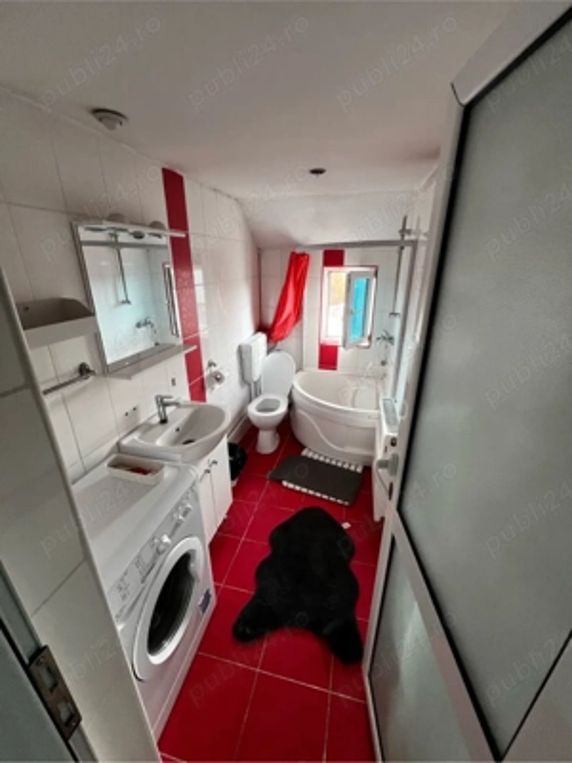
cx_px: 286
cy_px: 382
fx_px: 286
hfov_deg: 89.9
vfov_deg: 106.2
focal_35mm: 13
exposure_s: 1/99
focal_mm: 1.57
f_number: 1.8
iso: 125
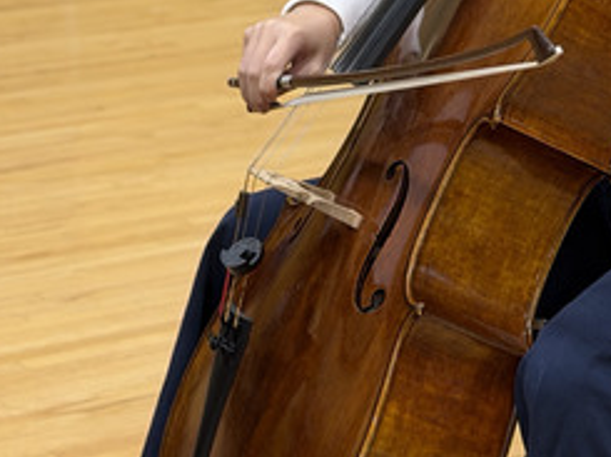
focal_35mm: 157
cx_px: 643
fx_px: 2767
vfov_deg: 9.4
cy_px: 107
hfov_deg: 12.4
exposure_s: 1/60
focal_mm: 6.76
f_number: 1.78
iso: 100
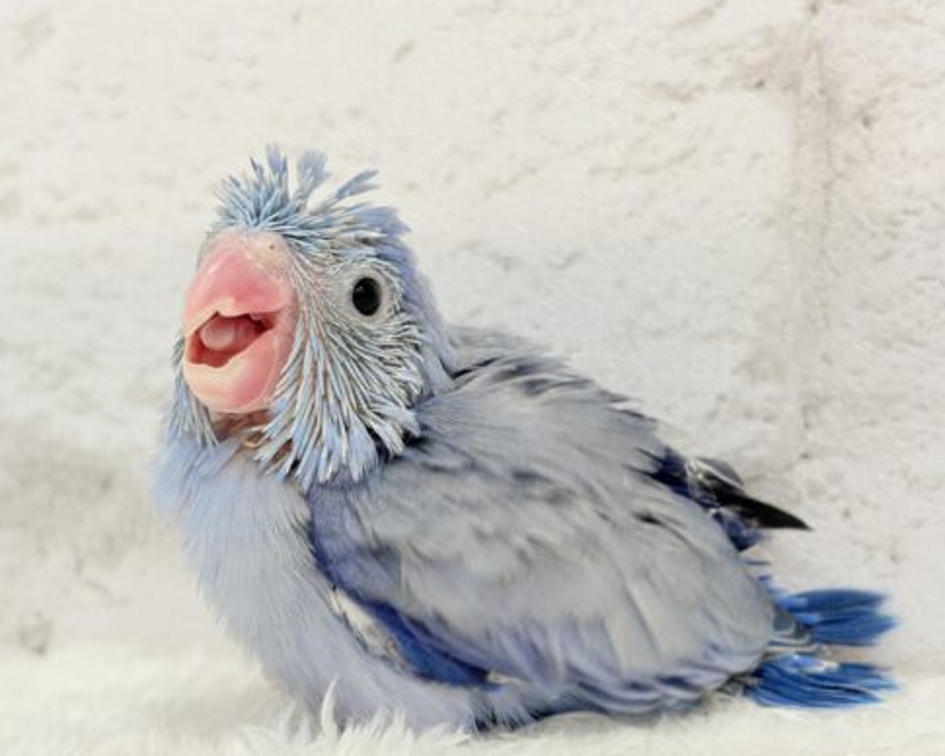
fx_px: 1874
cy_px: 429
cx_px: 419
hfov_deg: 28.3
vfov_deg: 22.8
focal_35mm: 67
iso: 50
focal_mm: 5.96
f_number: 1.6
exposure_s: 1/50
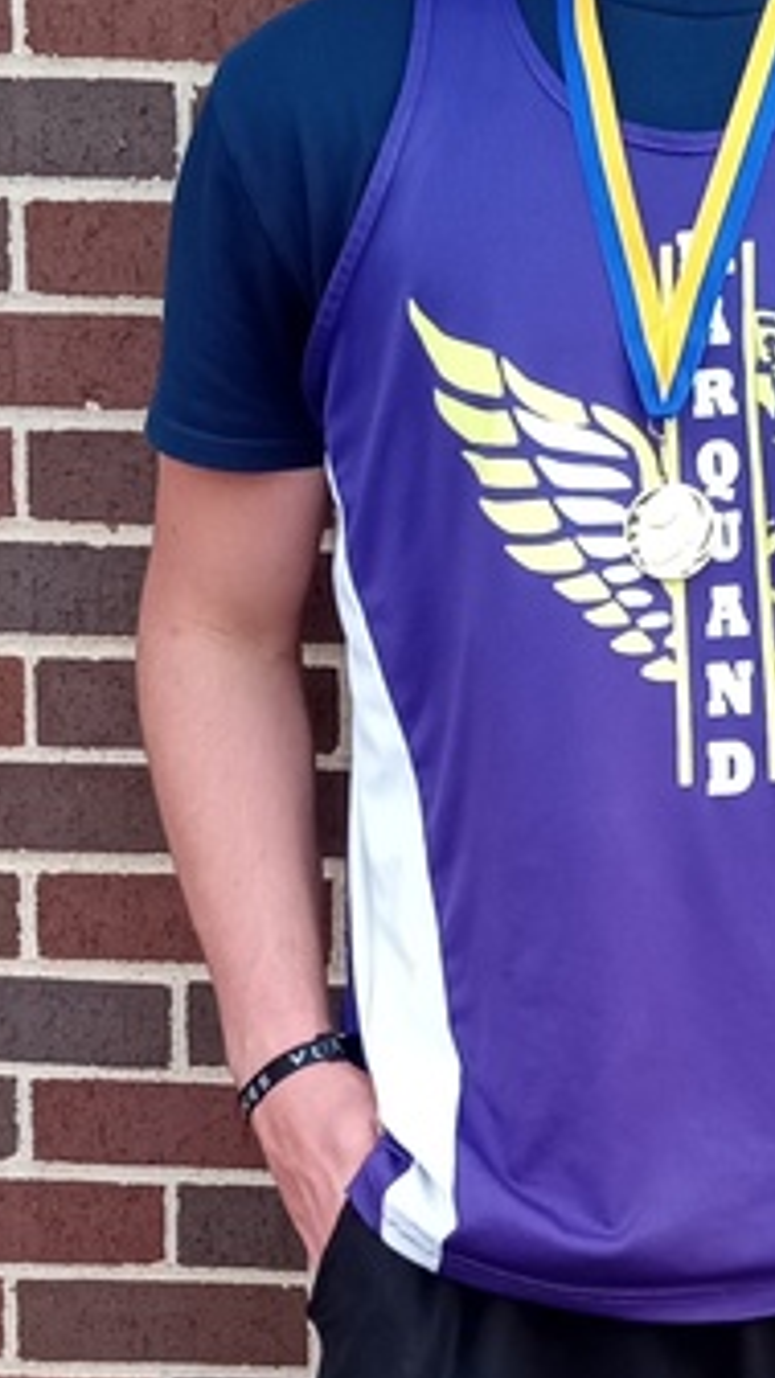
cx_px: 656
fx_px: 3398
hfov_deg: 12.9
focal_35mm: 93
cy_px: 1079
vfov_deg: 22.6
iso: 117
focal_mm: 3.71
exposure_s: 1/120
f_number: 2.2
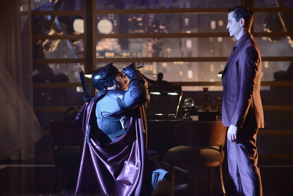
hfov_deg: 19.5
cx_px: 146
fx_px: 855
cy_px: 98
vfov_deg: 13.1
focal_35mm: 105
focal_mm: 105
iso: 1600
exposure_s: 1/125
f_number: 2.8
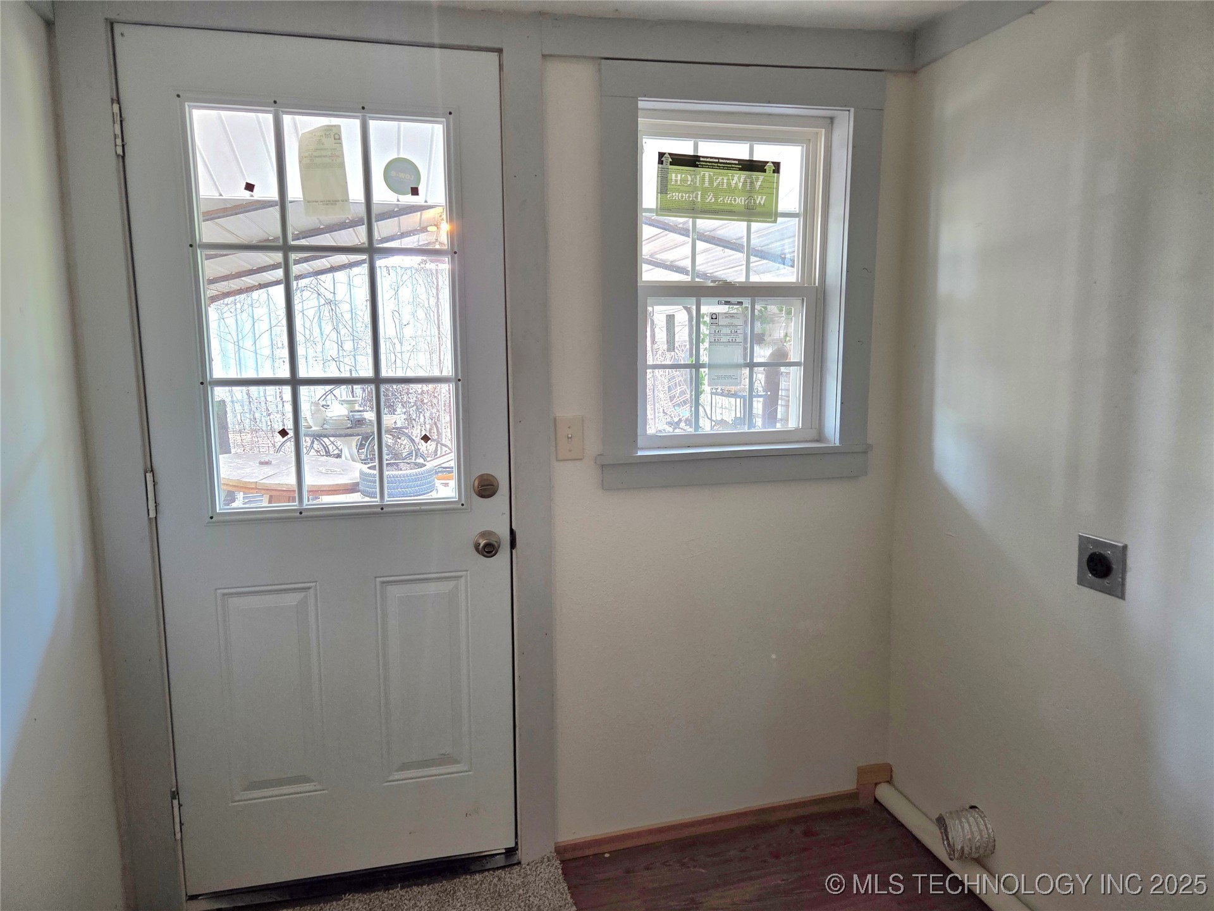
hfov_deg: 73.9
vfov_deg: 58.9
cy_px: 456
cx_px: 607
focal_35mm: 23
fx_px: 807
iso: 320
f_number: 1.8
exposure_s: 1/120
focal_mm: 5.4
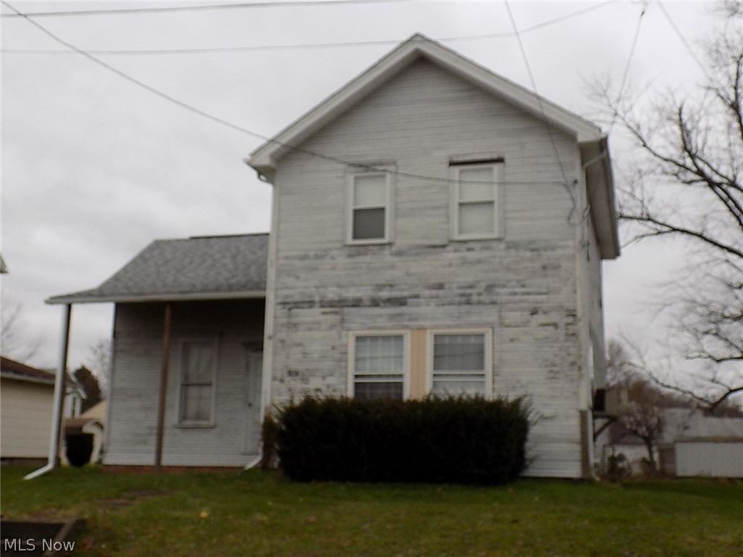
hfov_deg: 45.8
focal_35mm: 41
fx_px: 880
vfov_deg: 35.1
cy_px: 278
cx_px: 372
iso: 80
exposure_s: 1/160
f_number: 3.6
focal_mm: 7.3
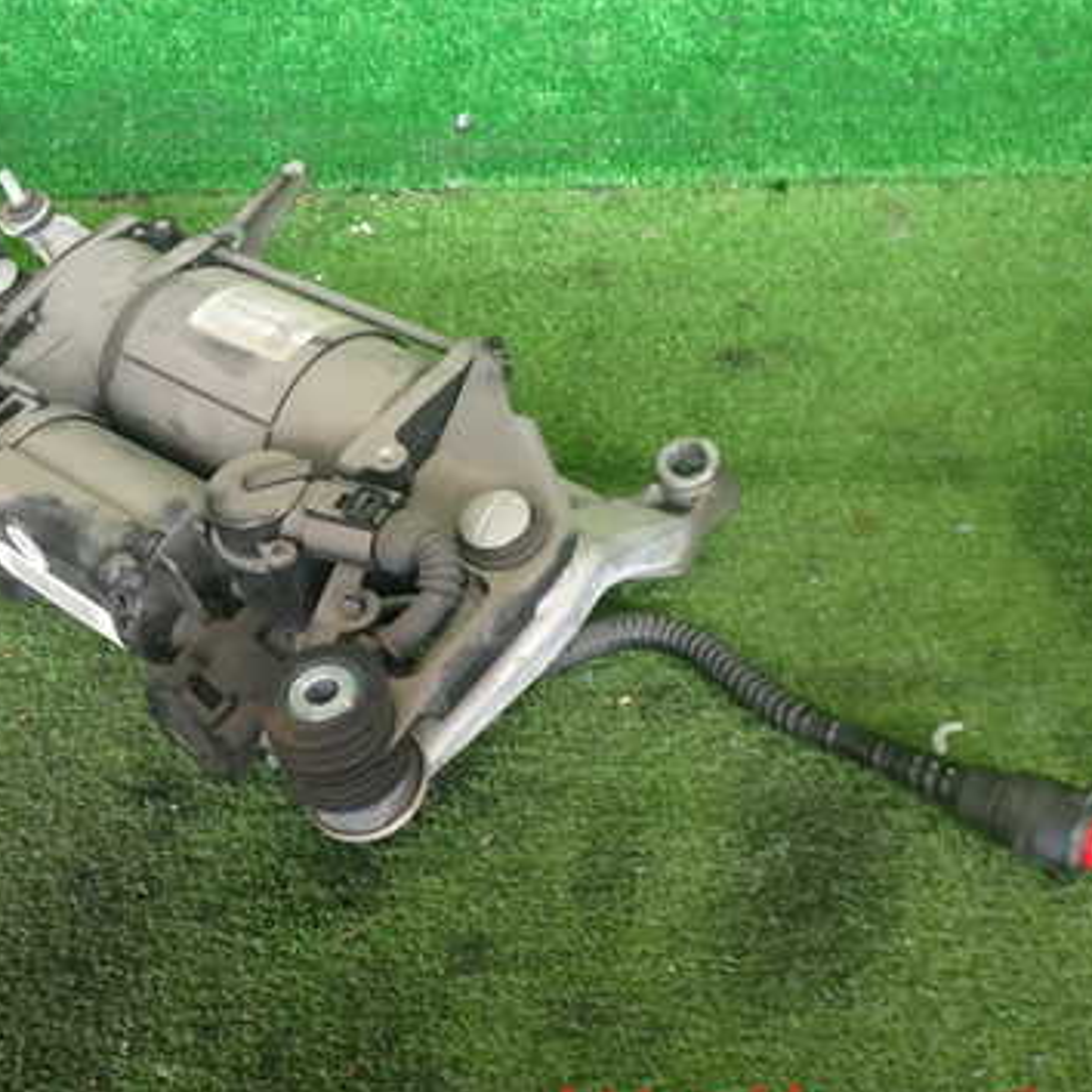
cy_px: 463
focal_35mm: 45
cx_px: 333
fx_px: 1606
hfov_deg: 37.0
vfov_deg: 37.5
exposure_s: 1/50
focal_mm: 5.4
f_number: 2.3
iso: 200
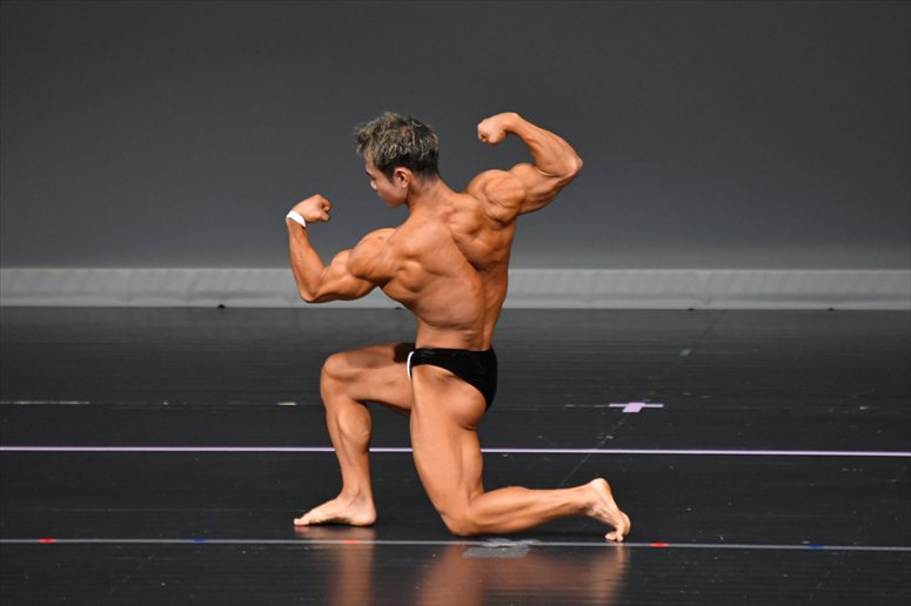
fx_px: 11382
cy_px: 303
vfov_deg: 3.1
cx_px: 456
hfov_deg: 4.6
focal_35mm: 450
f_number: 5.6
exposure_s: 1/400
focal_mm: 300
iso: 4000
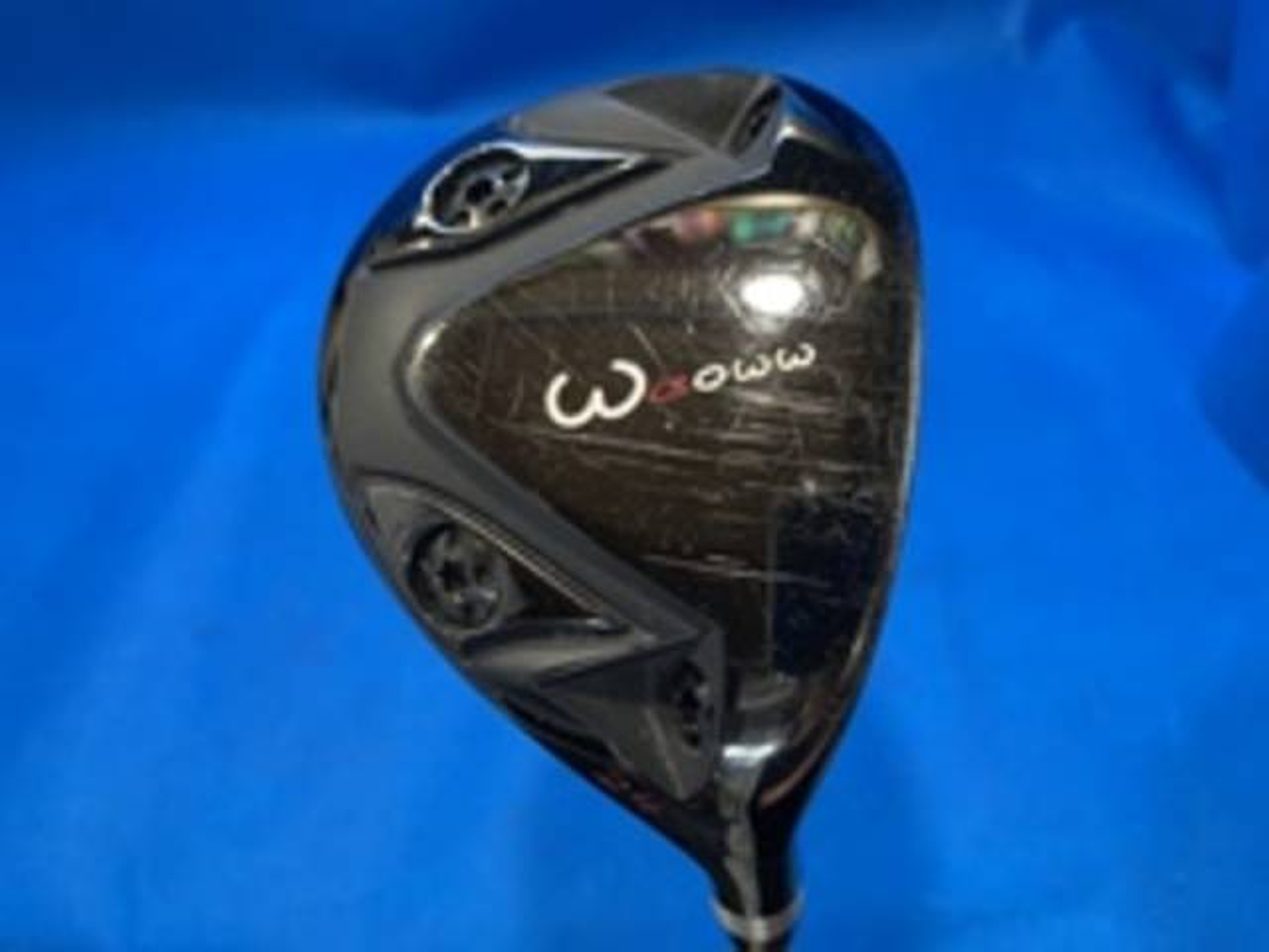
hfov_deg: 67.3
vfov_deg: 53.1
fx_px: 953
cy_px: 476
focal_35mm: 26
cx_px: 634
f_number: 1.8
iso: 160
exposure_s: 1/60
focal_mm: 4.25
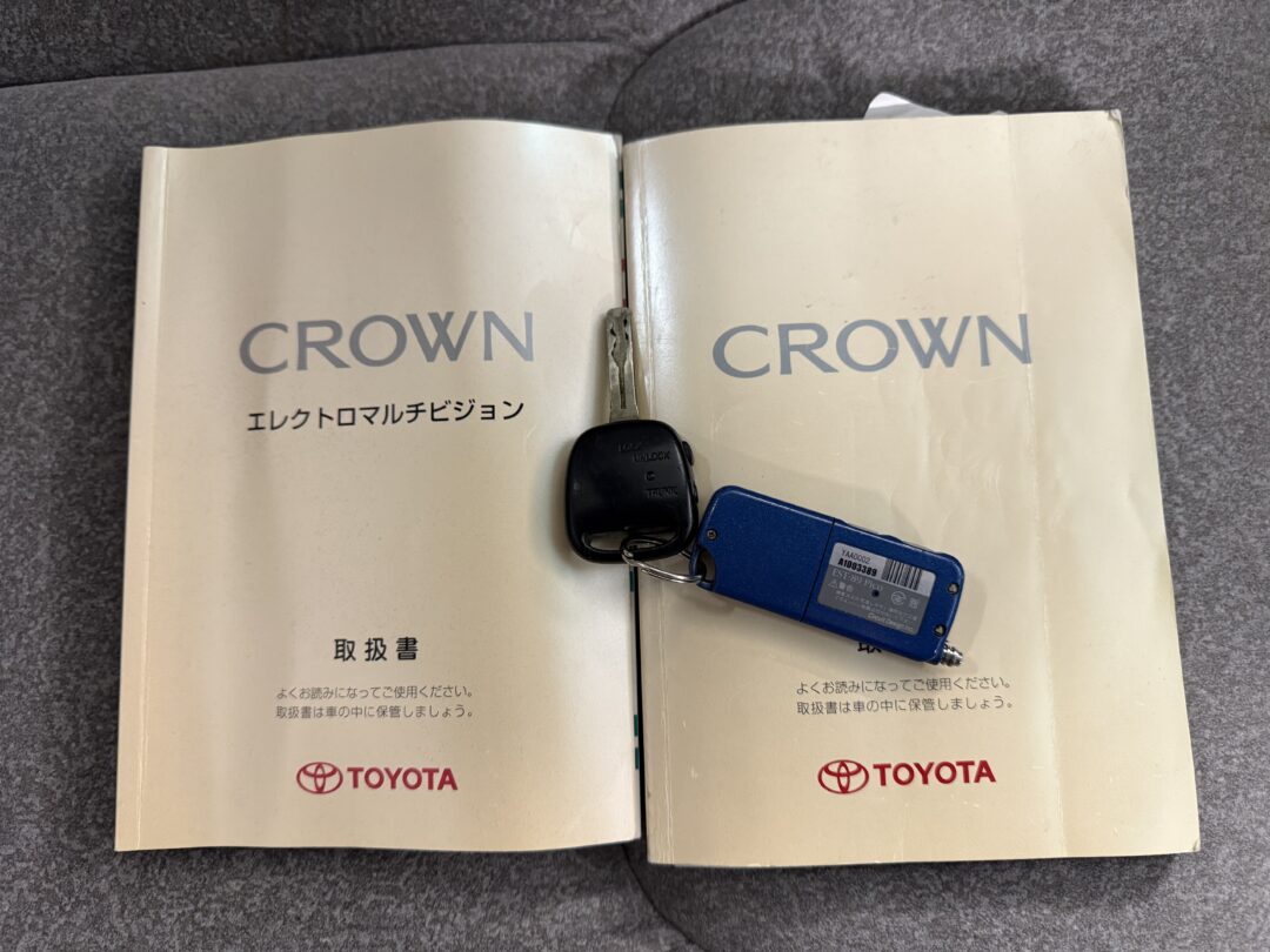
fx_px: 881
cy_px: 476
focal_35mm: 24
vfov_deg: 56.8
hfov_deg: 71.6
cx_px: 635
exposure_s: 1/50
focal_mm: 6.76
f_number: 1.78
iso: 320
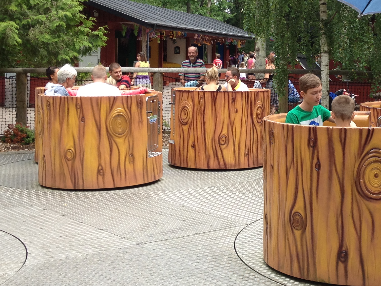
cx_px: 300
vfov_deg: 19.8
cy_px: 72
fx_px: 814
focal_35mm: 74
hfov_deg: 25.9
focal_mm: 4.28
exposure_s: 1/254
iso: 50
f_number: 2.4
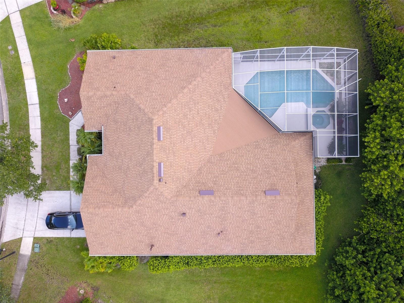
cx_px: 202
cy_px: 152
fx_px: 303
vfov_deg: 53.1
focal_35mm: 26
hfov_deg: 67.3
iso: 100
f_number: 2.2
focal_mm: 4.73
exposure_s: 1/240
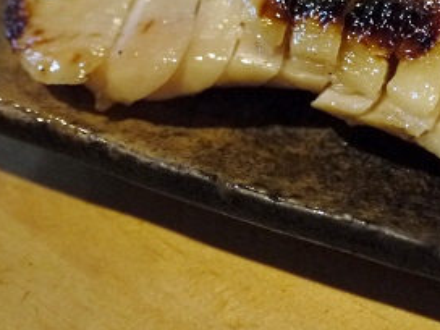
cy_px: 47
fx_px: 839
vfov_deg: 21.8
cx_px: 461
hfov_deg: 27.4
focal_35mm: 66
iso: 800
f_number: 2.5
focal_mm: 14
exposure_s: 1/15
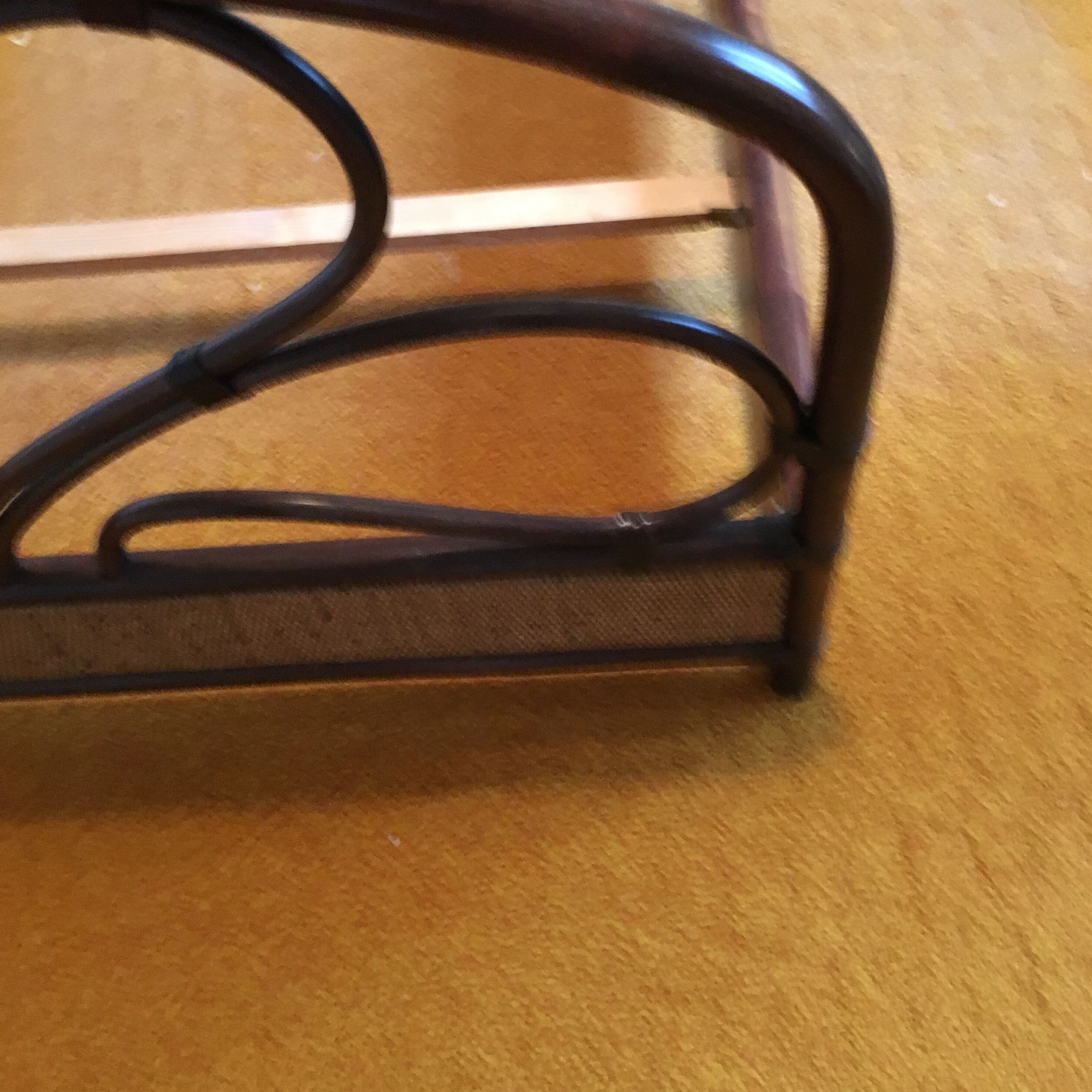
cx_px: 545
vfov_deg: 46.9
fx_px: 1249
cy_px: 434
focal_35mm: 35
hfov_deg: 47.2
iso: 500
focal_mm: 4.15
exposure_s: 1/17
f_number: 2.2
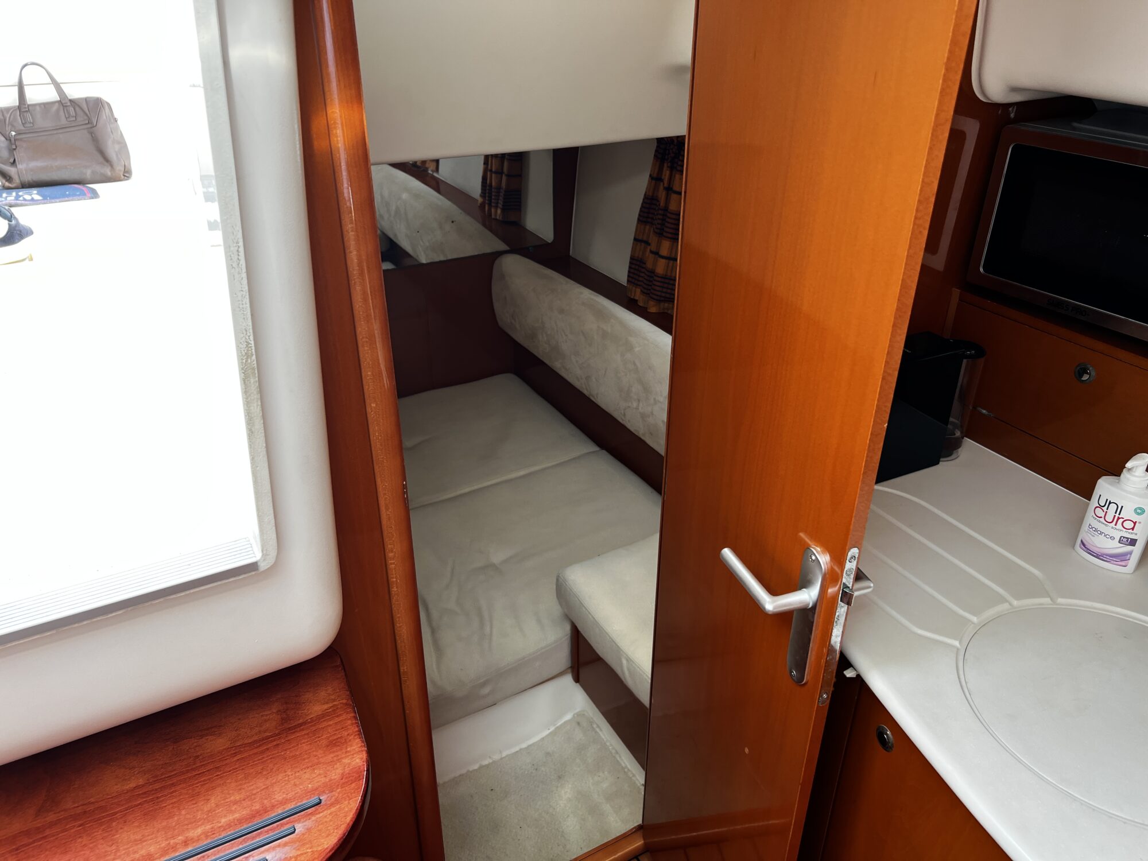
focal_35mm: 26
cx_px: 574
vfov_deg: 53.1
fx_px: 862
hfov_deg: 67.3
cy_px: 430
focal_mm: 5.7
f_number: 1.5
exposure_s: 1/121
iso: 50
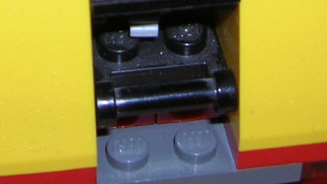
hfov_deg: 16.1
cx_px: 42
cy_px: -169
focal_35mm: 132
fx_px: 1145
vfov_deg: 8.7
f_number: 2.9
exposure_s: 1/60.1
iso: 50
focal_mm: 5.7
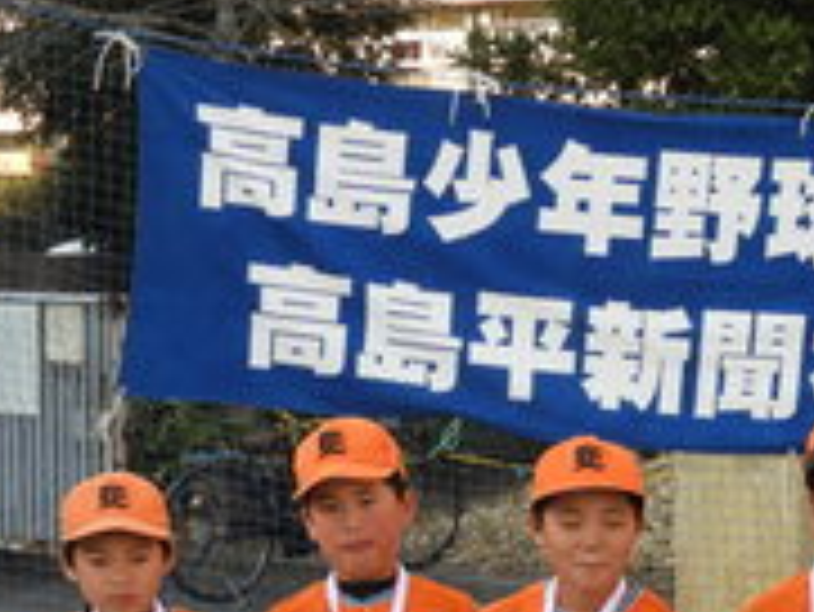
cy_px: 772
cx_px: 625
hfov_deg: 12.9
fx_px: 3577
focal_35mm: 152
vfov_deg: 9.6
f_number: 4
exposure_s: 1/160
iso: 100
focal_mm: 9.9
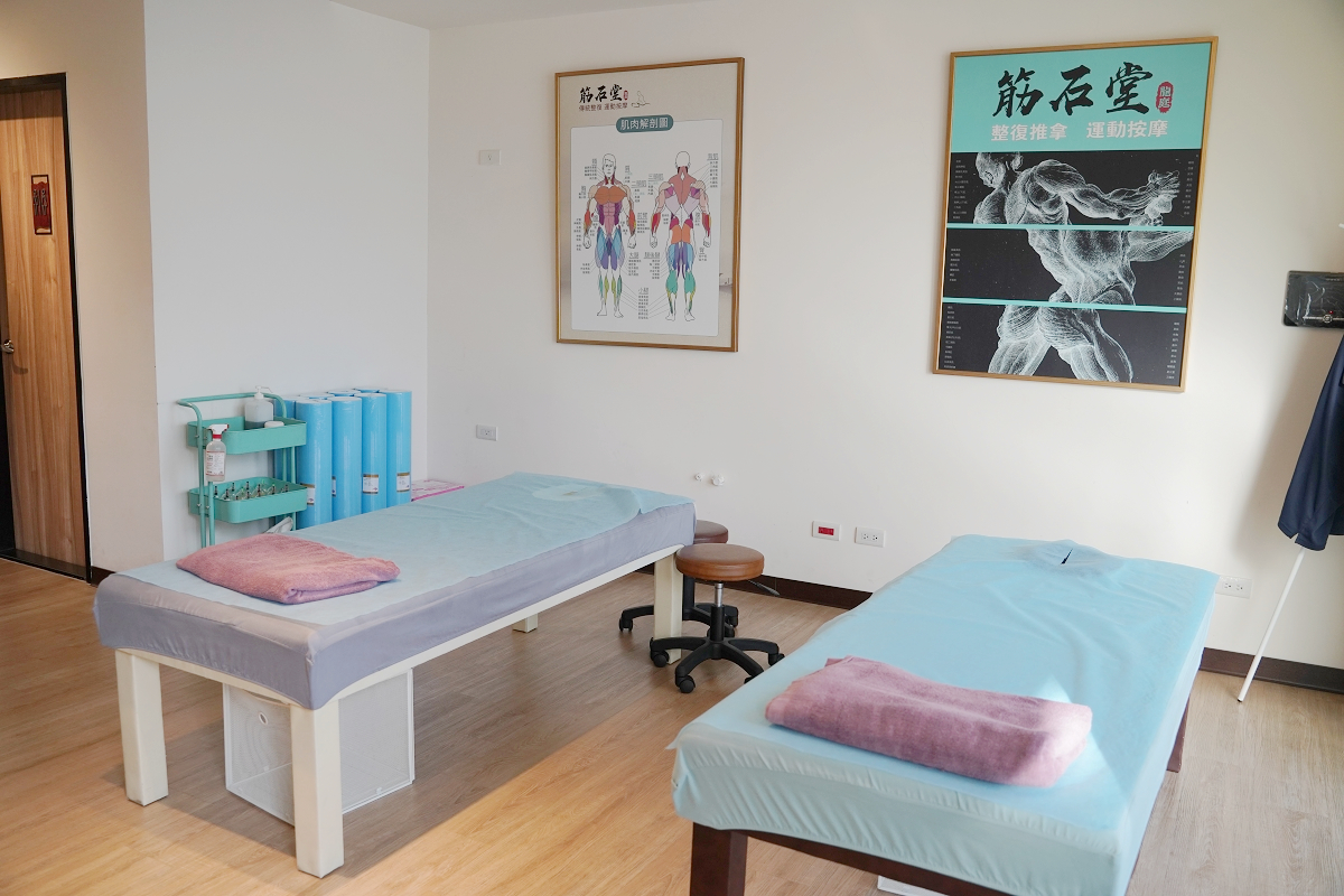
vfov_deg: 43.6
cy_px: 448
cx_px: 672
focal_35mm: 30
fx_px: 1120
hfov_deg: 61.9
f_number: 4
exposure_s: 1/160
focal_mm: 30
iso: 800
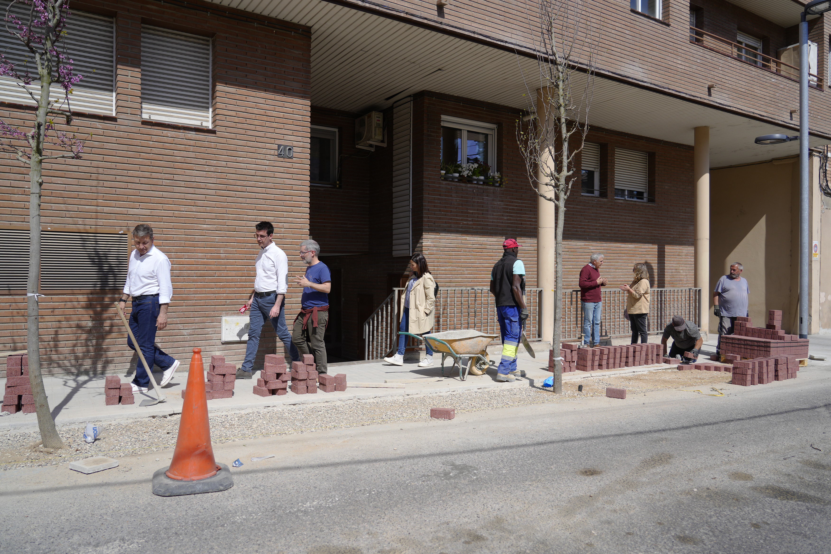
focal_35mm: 25
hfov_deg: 71.5
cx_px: 416
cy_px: 277
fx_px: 577
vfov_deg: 51.3
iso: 100
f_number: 4
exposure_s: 1/1250
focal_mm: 25
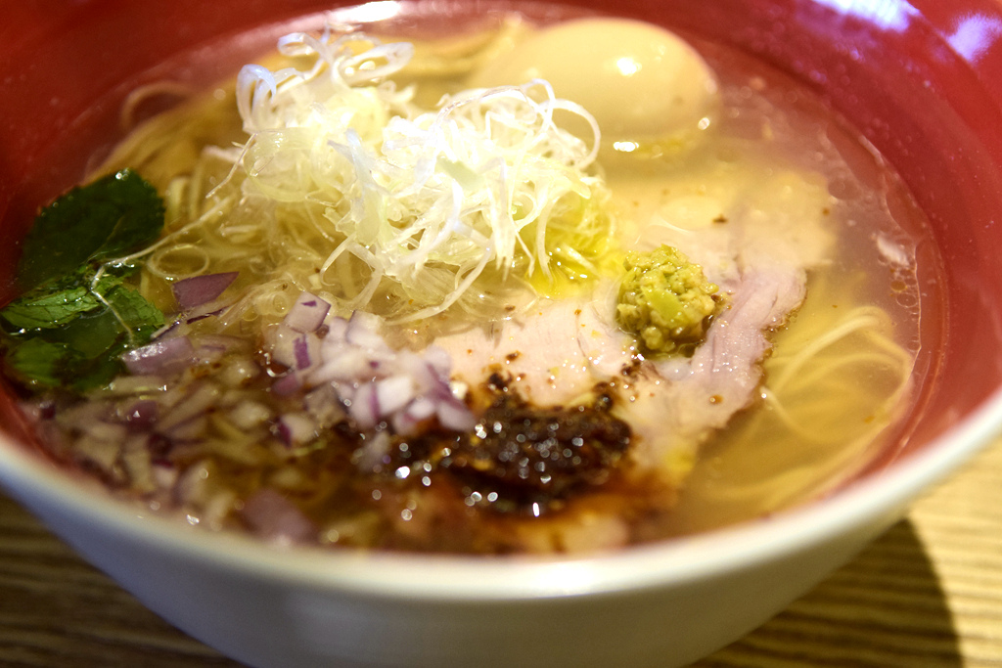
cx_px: 501
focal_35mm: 57
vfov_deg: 23.8
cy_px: 334
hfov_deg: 35.0
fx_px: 1587
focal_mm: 38
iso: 1000
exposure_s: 1/100
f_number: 2.8
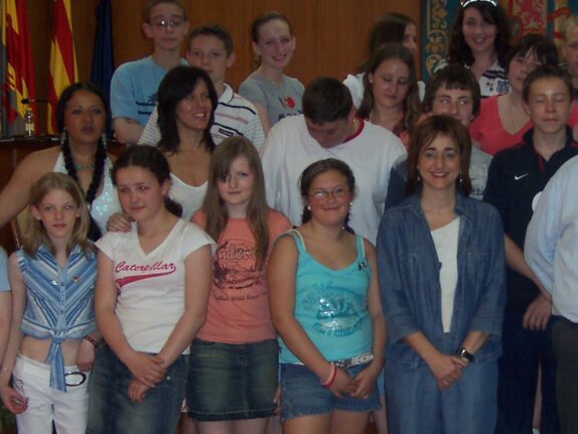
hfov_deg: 17.4
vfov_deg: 13.2
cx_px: 466
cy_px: 266
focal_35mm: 112
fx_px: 1871
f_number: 3.4
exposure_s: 1/60
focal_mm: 10.4
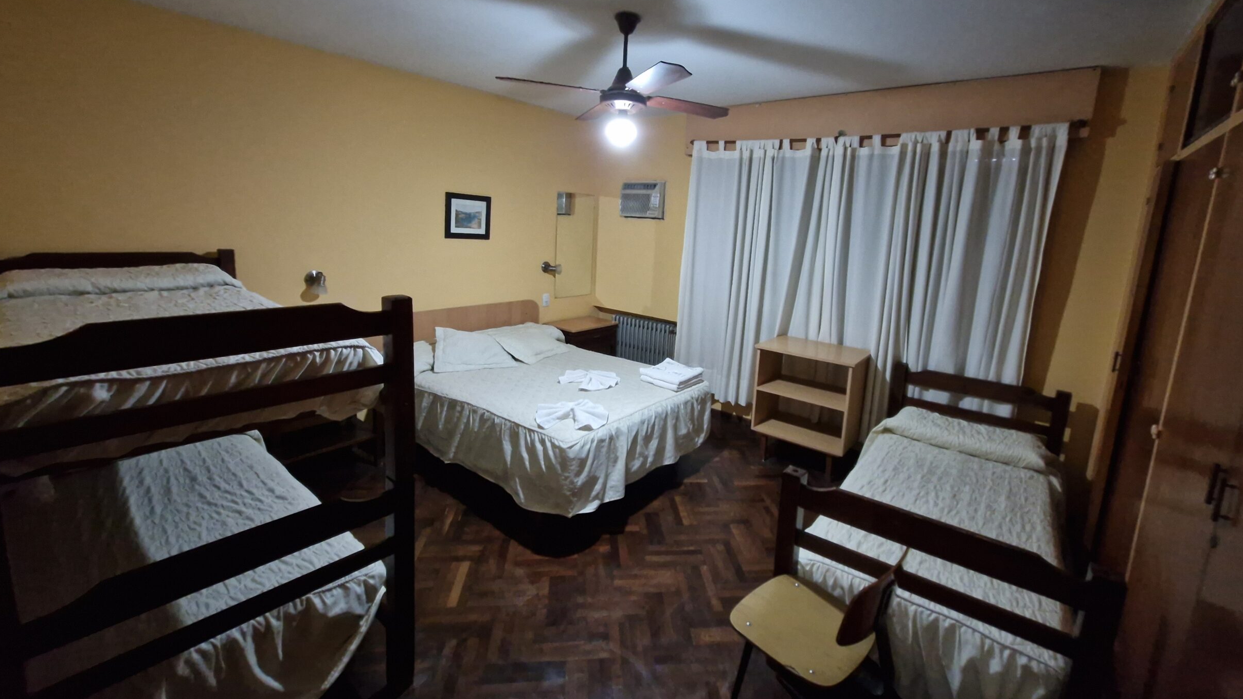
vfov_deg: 70.1
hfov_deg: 103.0
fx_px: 494
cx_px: 642
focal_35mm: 15
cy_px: 297
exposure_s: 1/25
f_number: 2.2
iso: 800
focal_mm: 1.74
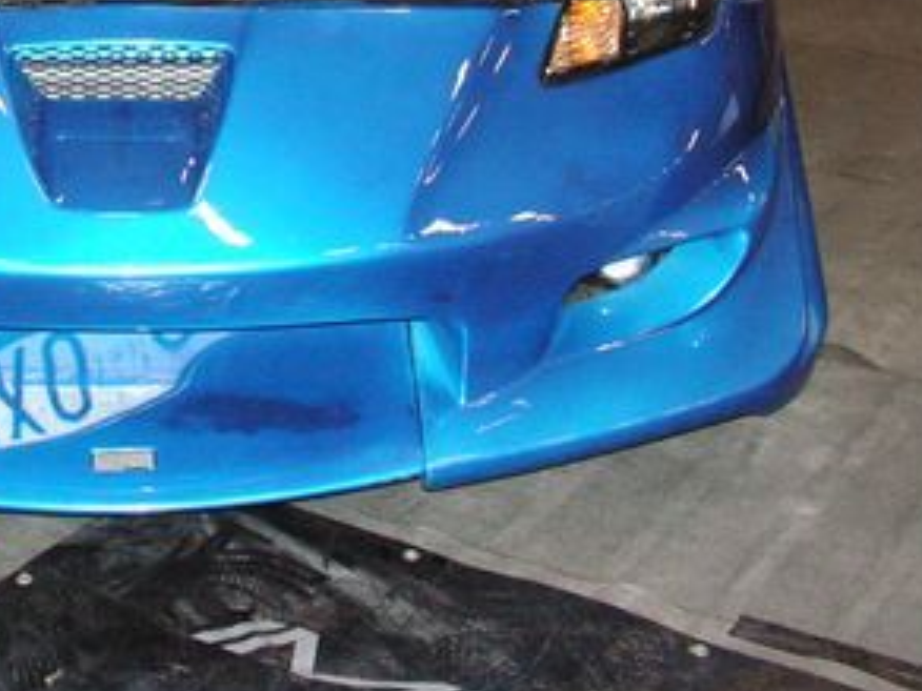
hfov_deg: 24.2
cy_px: 0
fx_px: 2104
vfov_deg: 18.2
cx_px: 158
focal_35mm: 79
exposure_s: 1/40
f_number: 3.2
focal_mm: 6
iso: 160
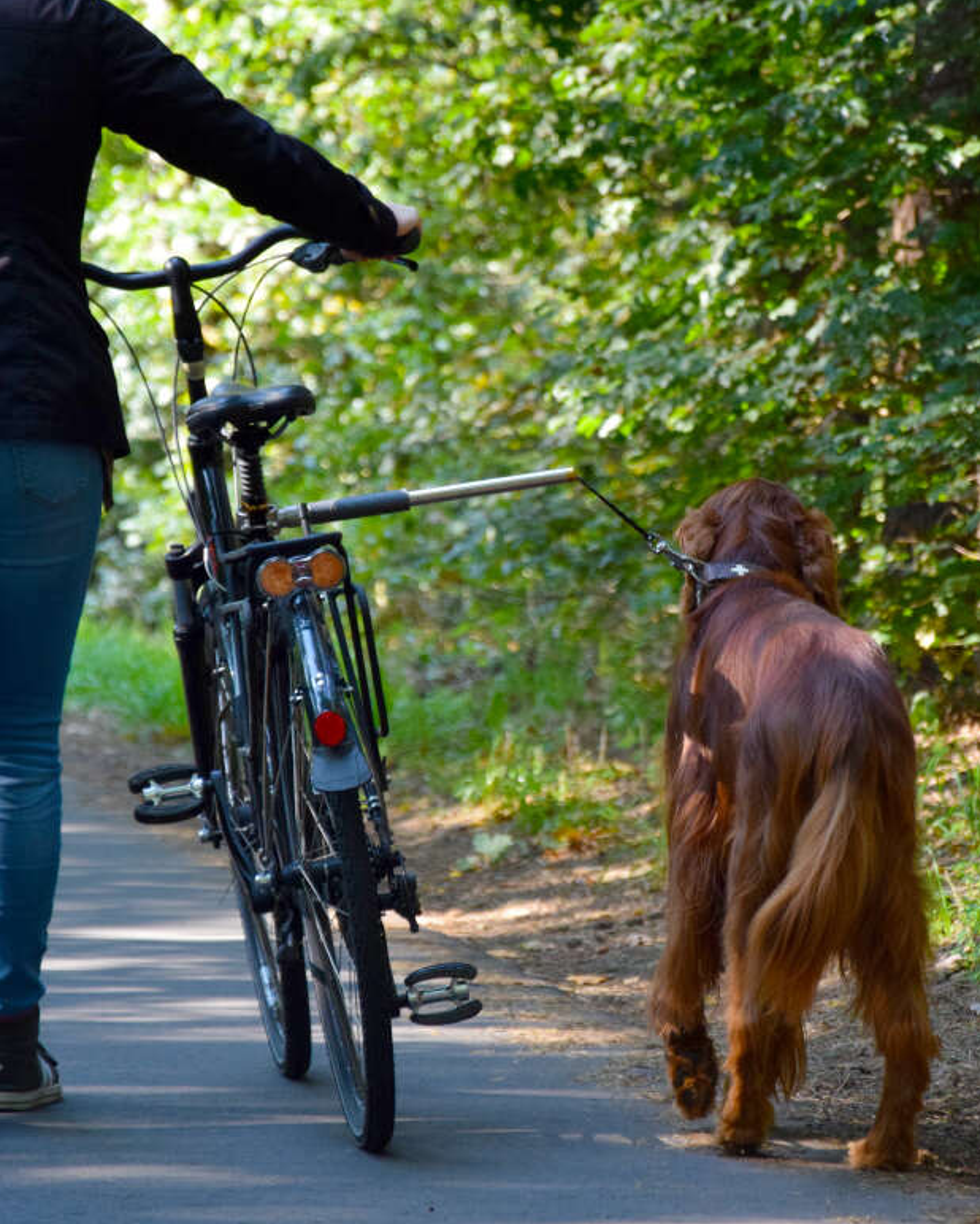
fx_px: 7489
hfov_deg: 7.5
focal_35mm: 207
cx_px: 558
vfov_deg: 9.3
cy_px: 648
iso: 2000
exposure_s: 1/500
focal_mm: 105
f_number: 5.6
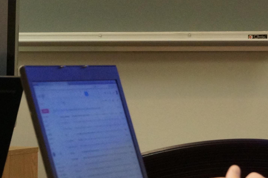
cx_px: 65
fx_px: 1723
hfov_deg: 8.9
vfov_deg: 5.9
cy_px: 105
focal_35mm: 232
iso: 2000
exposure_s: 1/80
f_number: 5.6
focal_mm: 45
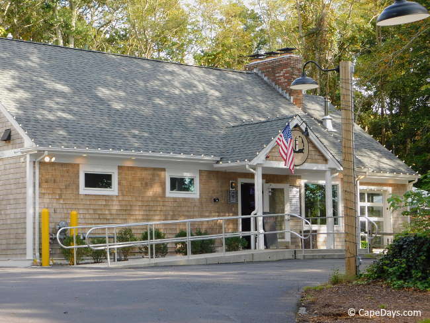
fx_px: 994
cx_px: 215
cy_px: 162
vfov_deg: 18.4
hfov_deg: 24.4
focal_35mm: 80
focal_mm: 14.2
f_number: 4.4
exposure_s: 1/160
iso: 125
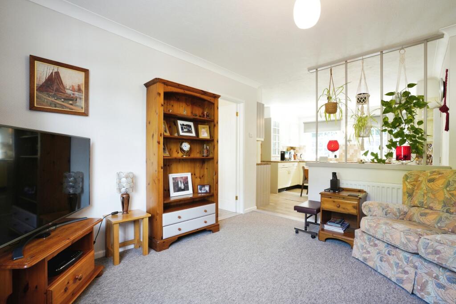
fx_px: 203
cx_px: 228
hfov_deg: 96.7
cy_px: 152
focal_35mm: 16
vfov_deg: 73.8
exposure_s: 1/15
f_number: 9
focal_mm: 16
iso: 800
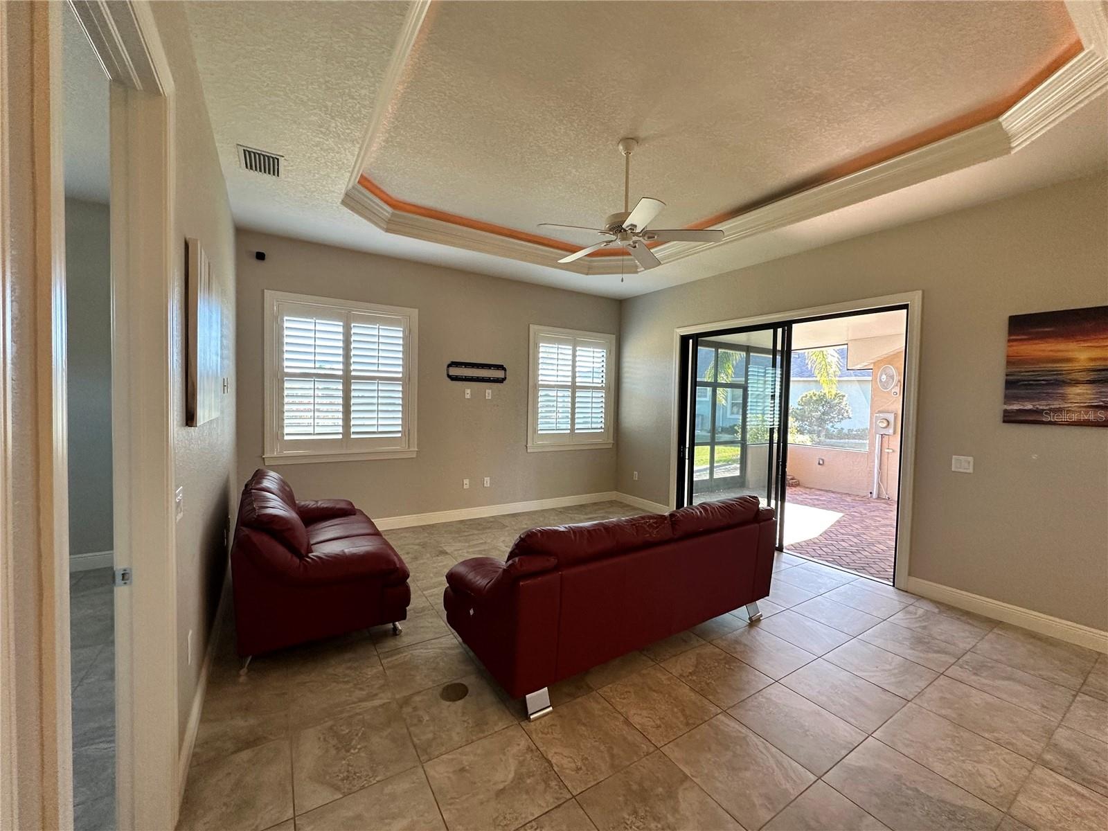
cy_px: 416
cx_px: 554
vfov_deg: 85.7
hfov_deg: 102.1
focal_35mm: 14
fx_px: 448
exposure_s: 1/120
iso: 200
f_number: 2.2
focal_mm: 2.22
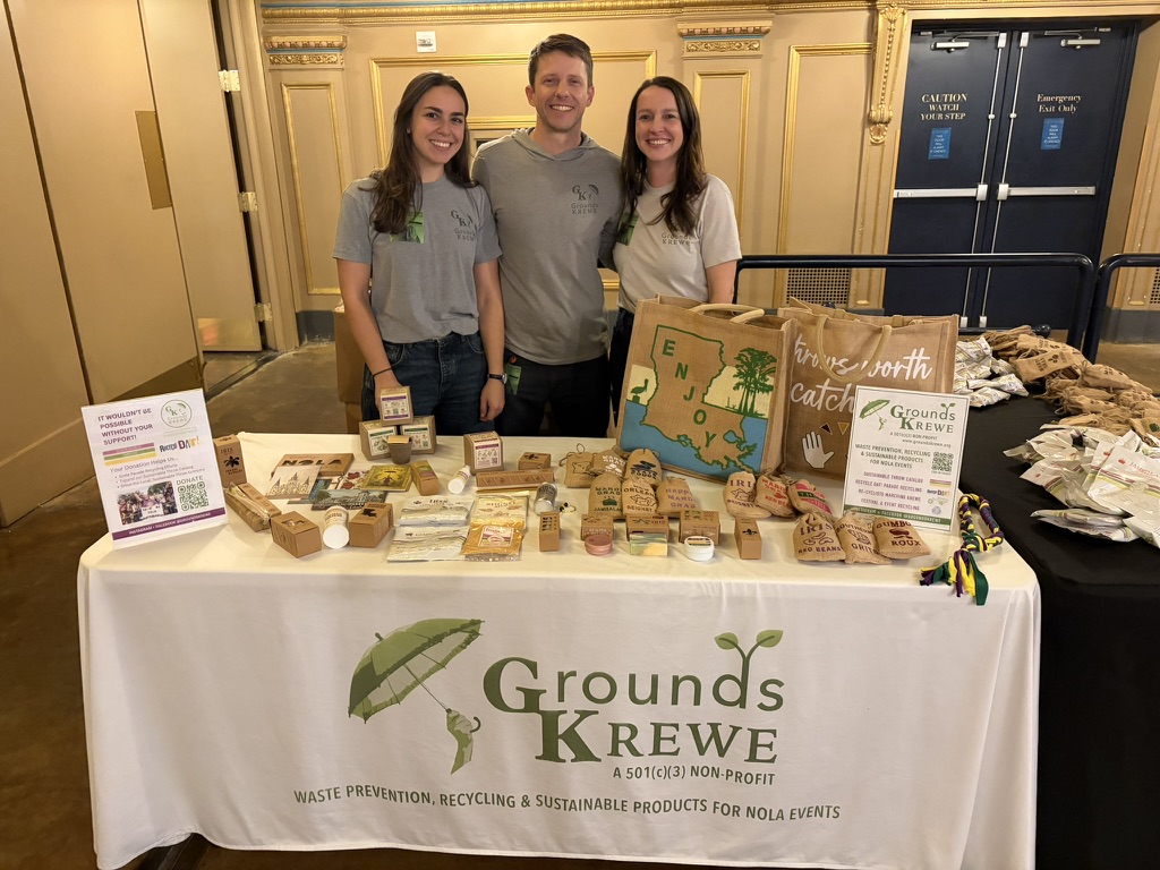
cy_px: 435
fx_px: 871
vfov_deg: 53.1
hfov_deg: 67.3
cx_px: 580
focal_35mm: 26
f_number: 1.6
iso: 640
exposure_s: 1/30
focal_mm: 5.96
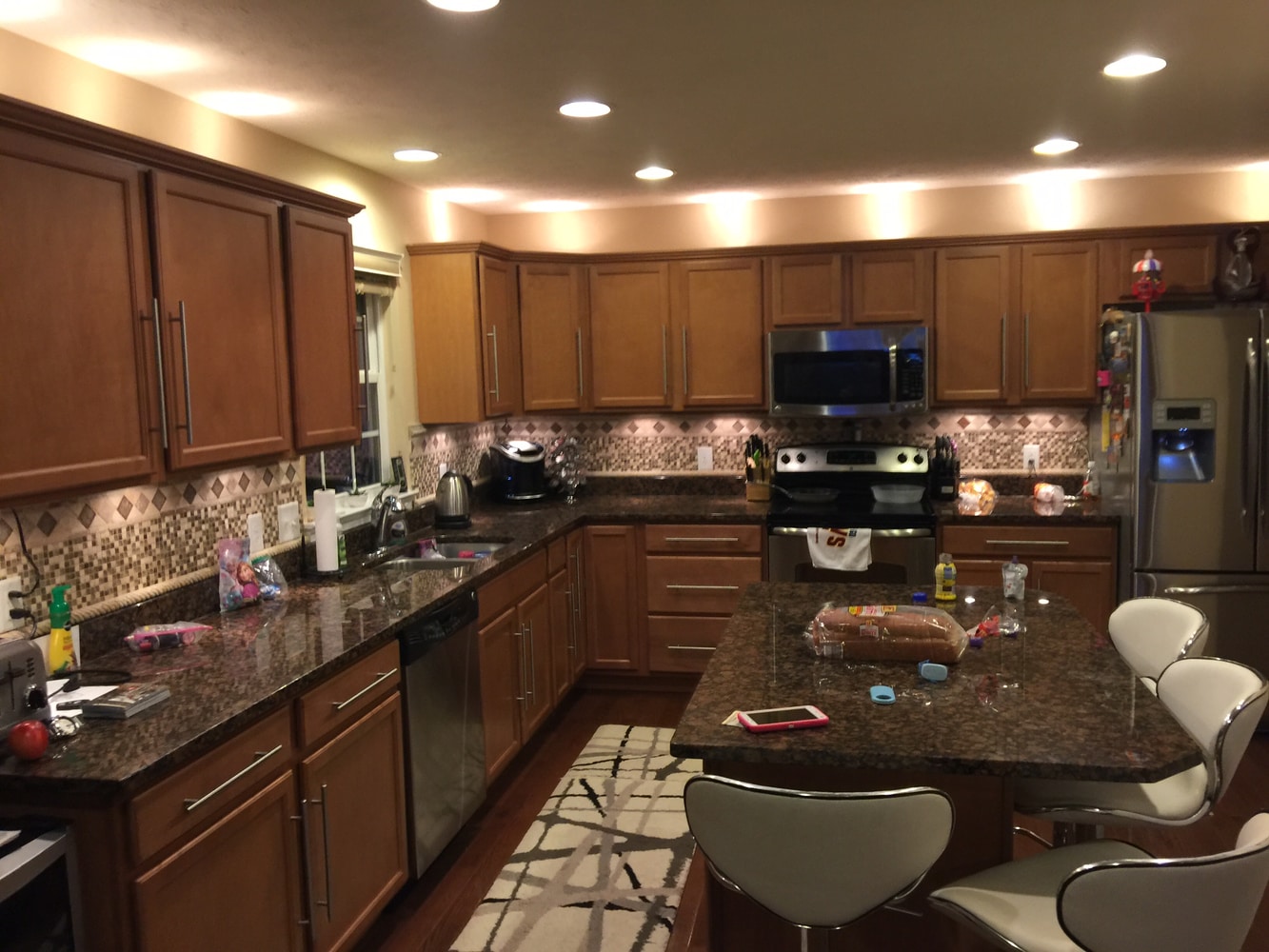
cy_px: 476
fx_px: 1063
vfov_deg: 48.2
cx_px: 634
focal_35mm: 29
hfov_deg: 61.7
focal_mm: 4.15
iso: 64
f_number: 2.2
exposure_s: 1/15
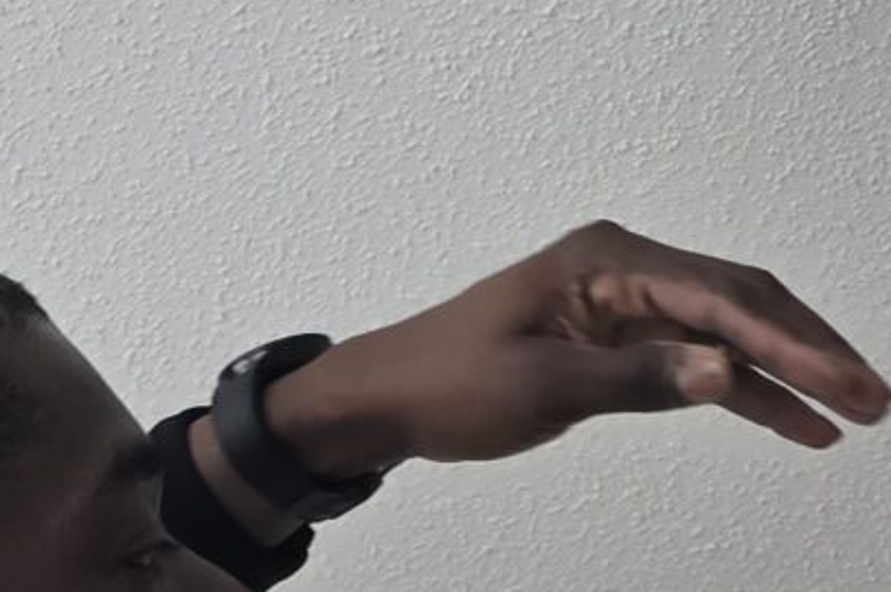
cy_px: 1109
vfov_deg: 8.7
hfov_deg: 13.6
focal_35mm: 151
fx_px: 3734
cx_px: 345
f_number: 1.7
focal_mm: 6.3
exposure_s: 1/180
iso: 50
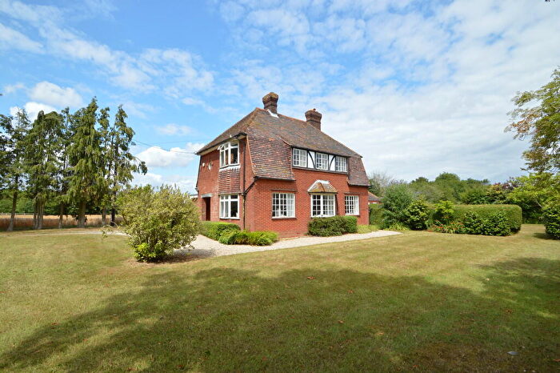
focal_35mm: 15
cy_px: 186
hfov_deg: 100.4
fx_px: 233
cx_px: 280
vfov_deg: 77.3
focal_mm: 10
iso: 200
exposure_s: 1/320
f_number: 9
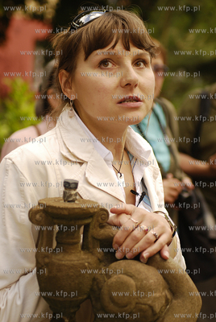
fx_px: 834
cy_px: 161
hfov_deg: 14.8
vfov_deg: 21.9
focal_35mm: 93
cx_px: 108
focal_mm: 62
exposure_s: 1/125
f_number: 2.8
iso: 100
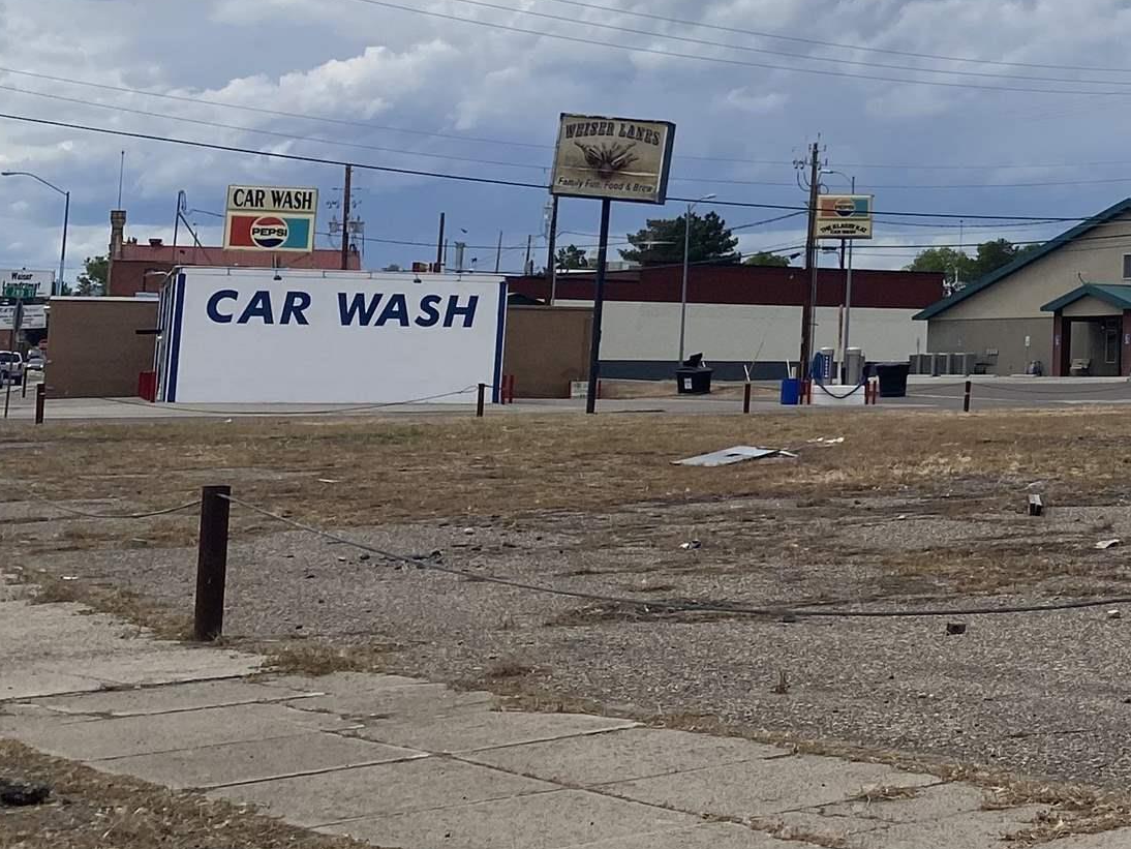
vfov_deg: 19.7
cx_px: 1429
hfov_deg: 23.8
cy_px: 36
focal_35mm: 73
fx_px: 2386
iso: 32
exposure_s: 1/7692
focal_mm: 4.25
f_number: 1.8
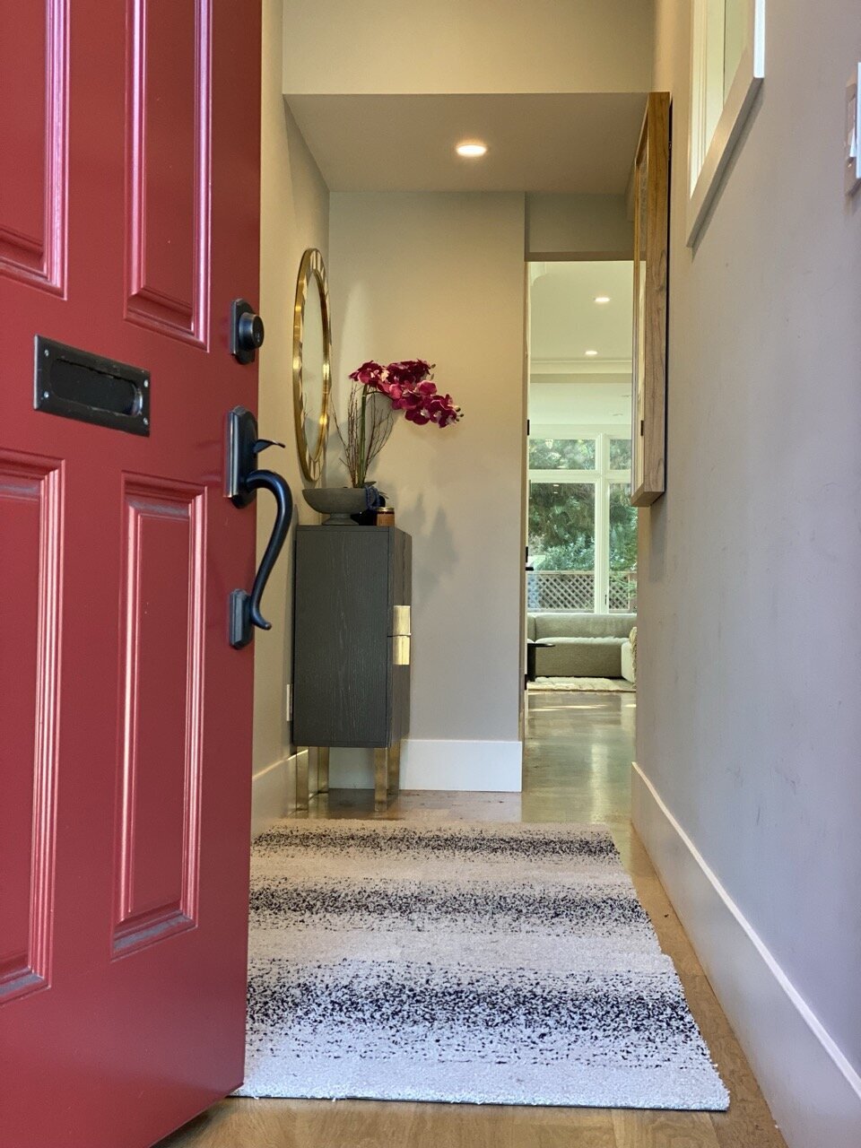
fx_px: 1725
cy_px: 574
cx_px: 430
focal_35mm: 52
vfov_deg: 36.8
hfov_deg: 28.0
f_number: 2
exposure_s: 1/120
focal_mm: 6
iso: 200
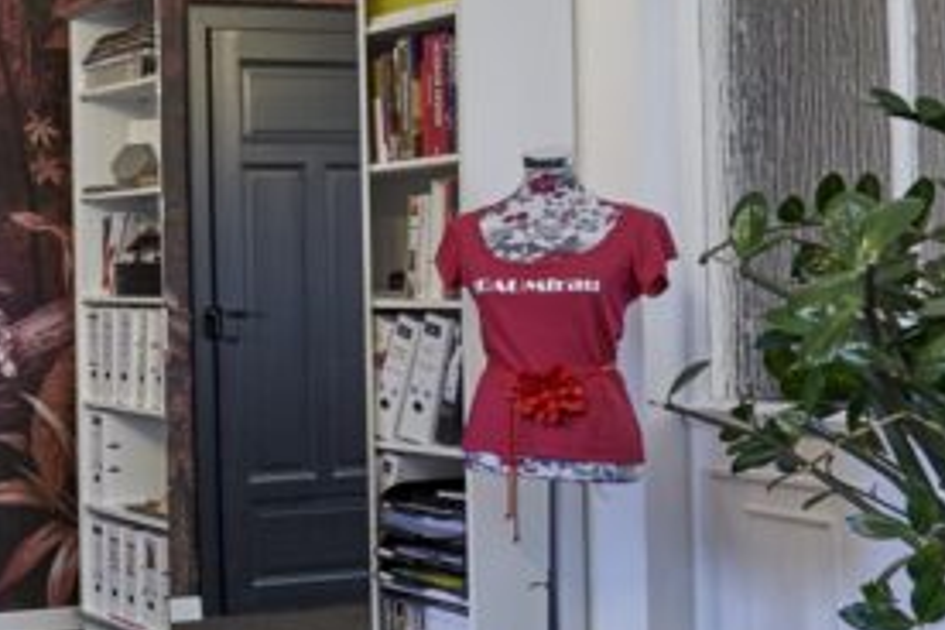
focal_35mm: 52
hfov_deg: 28.0
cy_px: 259
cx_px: -414
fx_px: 1365
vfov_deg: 26.0
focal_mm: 14
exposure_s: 1/8
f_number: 7.1
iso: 200
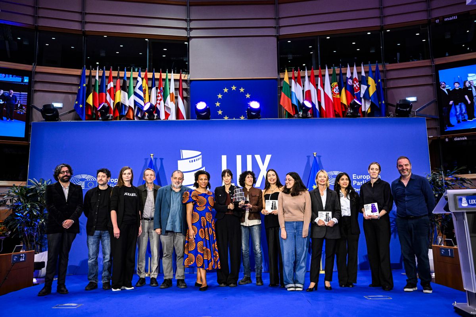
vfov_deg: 43.6
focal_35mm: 30
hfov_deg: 61.9
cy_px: 158
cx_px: 238
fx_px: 397
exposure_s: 1/320
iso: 1600
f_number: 2.8
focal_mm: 30
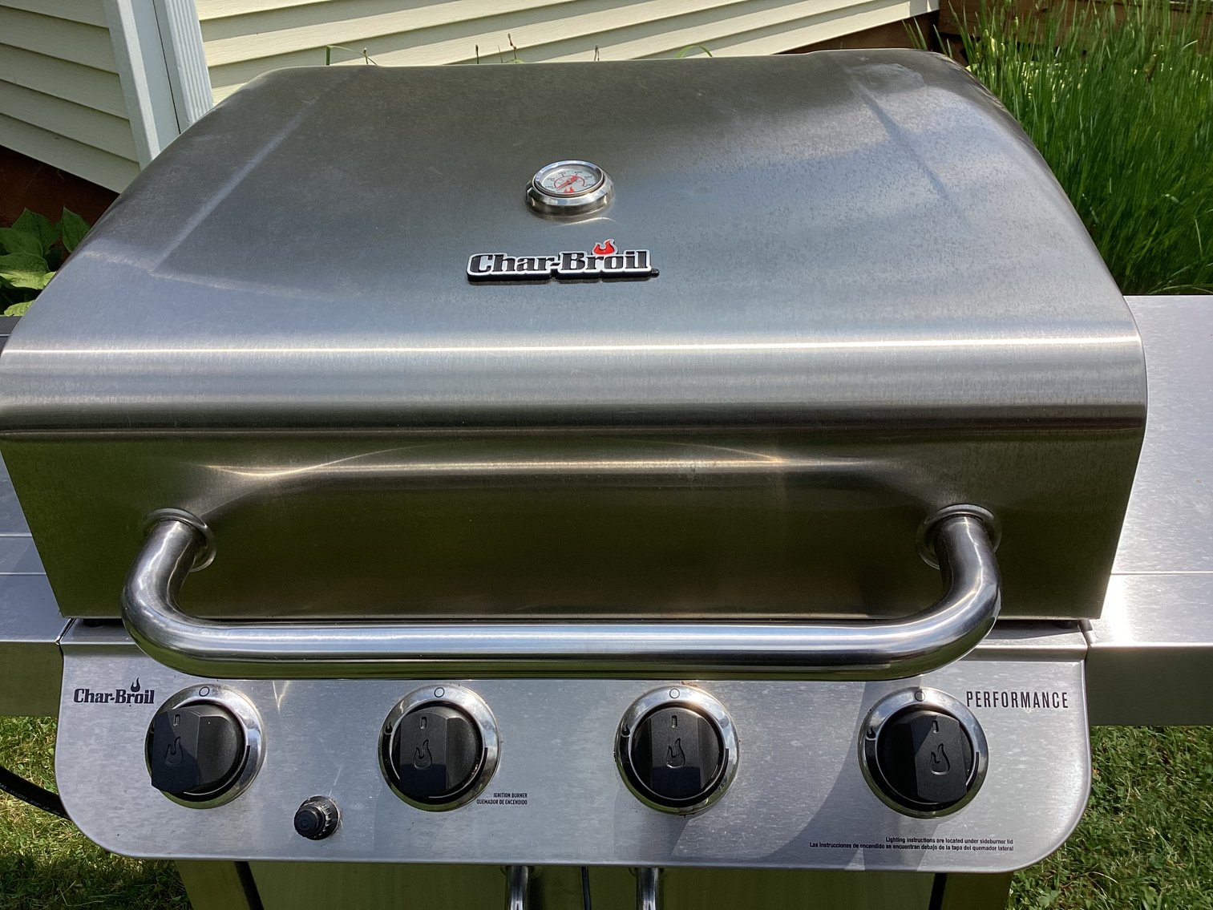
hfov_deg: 58.3
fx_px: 1086
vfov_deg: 45.4
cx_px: 606
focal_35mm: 31
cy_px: 455
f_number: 2.4
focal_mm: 3.3
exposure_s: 1/1508
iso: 25
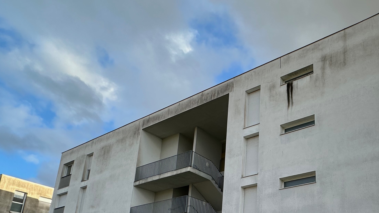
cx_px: 300
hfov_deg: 62.5
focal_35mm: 28
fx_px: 281
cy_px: 217
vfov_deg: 36.9
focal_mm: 2.22
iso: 40
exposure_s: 1/670
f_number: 2.2
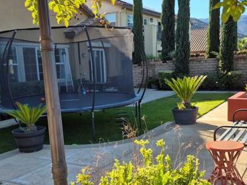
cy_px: 116
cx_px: 128
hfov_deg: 46.8
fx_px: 285
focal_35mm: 40
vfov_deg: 35.8
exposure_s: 1/704
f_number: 1.8
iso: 25
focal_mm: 5.4
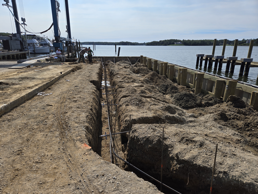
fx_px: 171
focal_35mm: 23
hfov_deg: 73.9
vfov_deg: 58.9
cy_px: 97
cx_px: 129
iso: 25
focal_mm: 5.4
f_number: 1.8
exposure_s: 1/2913
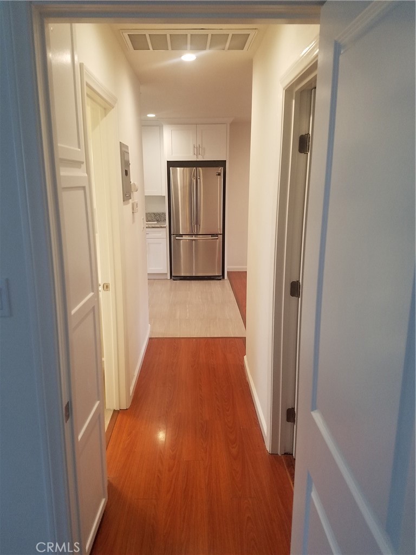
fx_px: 417
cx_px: 208
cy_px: 278
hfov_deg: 53.1
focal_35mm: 26
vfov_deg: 67.3
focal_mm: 4.2
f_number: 1.7
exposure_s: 1/60
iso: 125
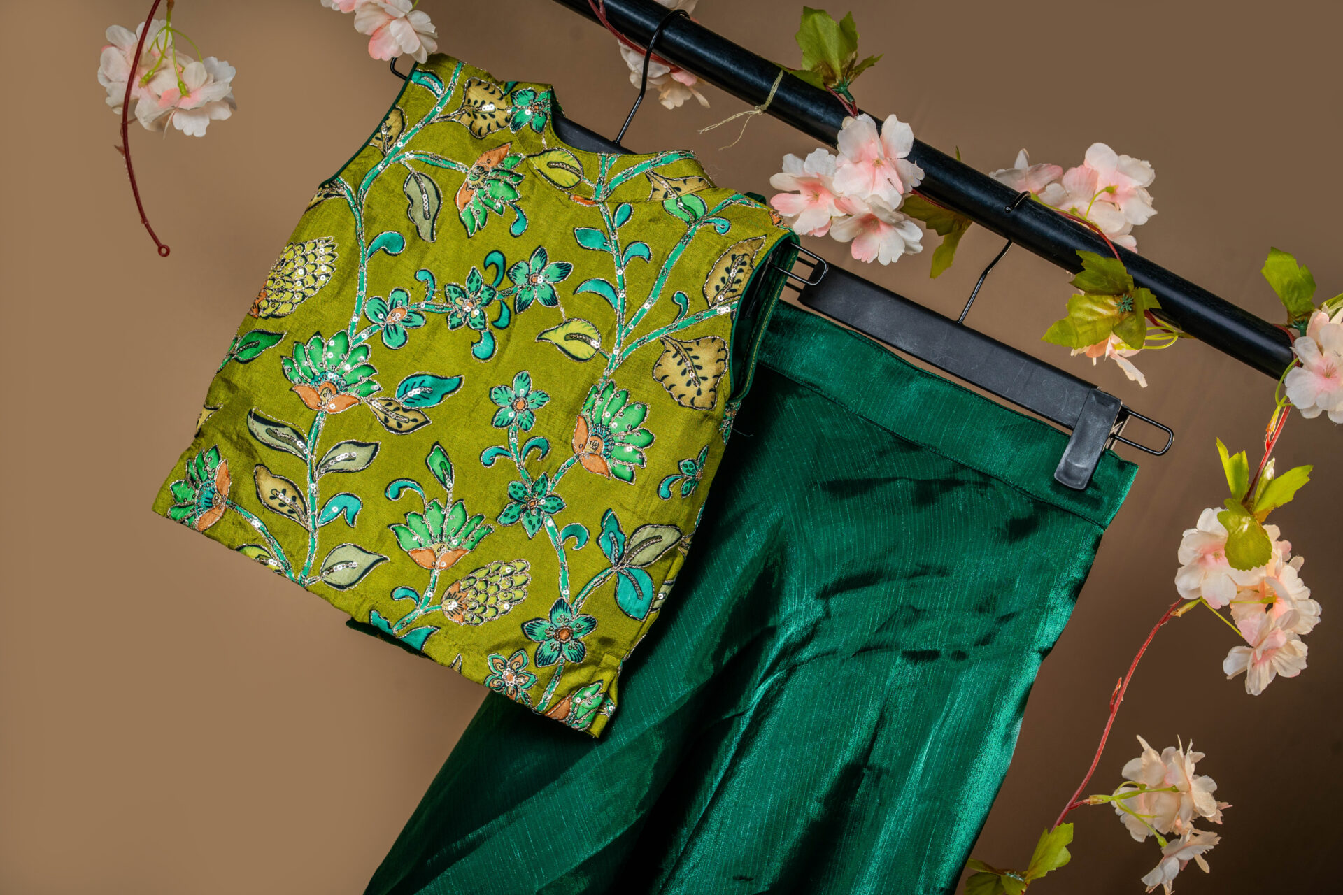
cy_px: 448
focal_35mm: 105
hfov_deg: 19.5
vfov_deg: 13.0
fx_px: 3917
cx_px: 672
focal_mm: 105
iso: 50
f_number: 8
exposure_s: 1/200
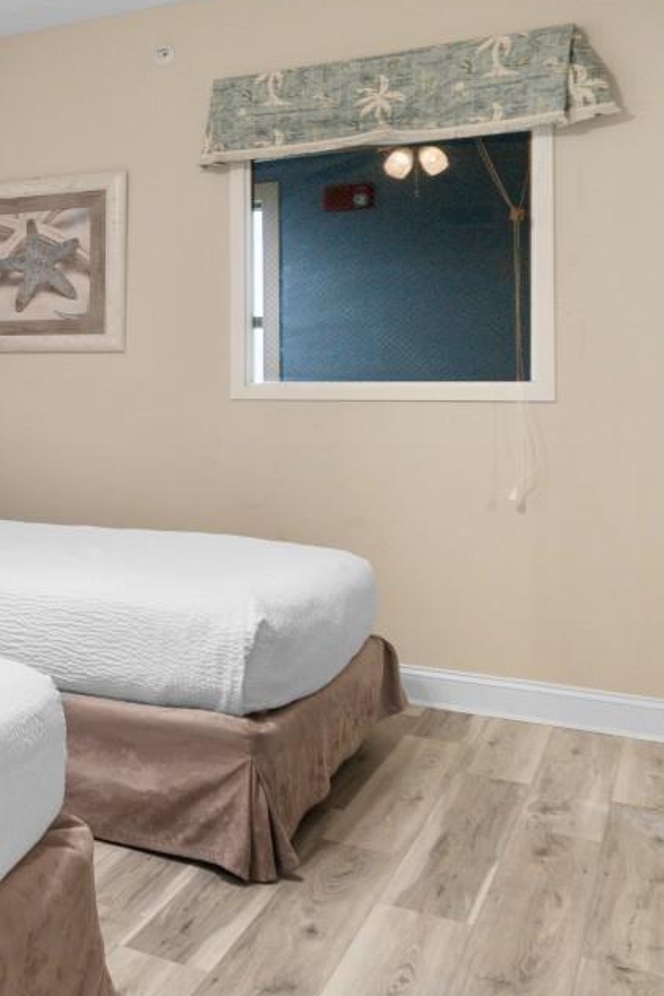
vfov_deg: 47.0
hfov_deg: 23.9
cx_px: -390
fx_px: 1135
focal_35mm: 41
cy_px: 380
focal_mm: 11
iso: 100
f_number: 4.8
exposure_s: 4
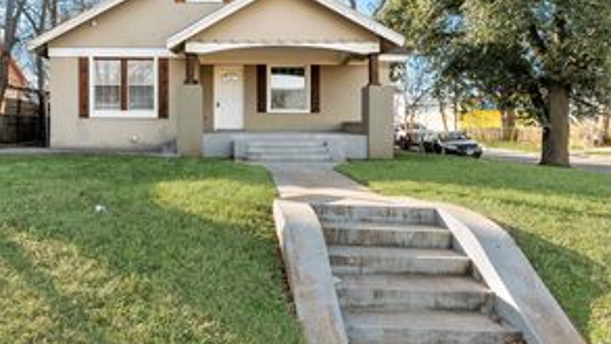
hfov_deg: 72.5
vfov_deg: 43.6
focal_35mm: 25
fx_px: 405
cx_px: 221
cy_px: 63
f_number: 8
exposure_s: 1/50
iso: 50
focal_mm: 14
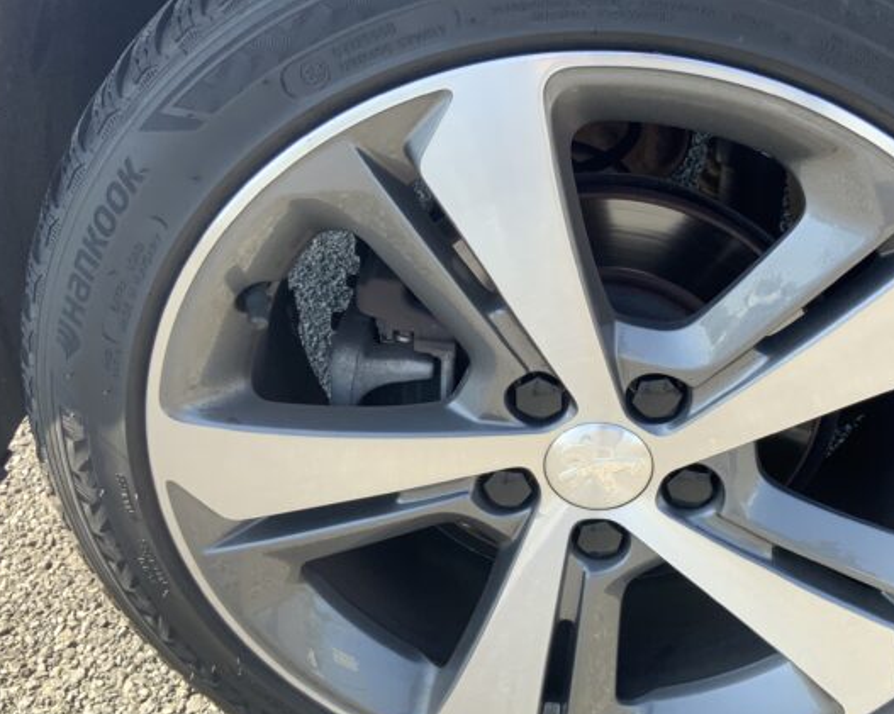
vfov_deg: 34.9
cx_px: 604
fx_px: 1137
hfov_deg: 42.3
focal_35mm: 43
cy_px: 370
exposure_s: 1/226
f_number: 1.8
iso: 16
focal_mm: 3
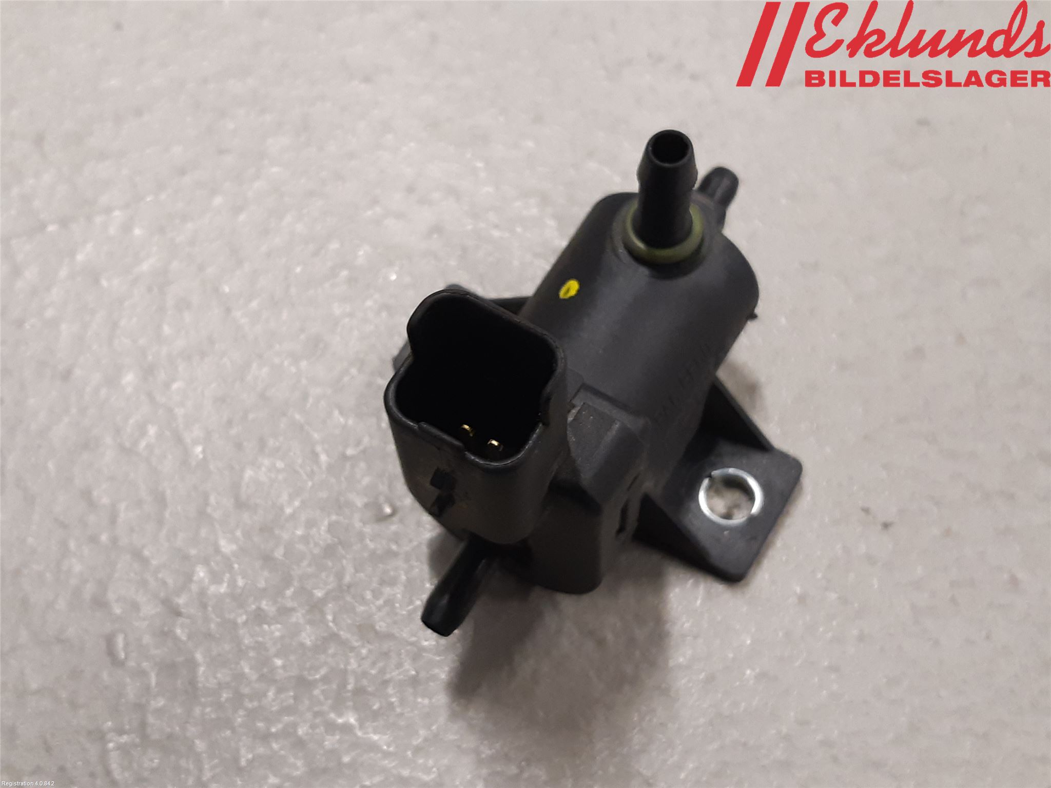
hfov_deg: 67.3
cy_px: 394
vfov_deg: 53.1
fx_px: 789
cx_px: 526
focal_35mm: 26
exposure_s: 1/50
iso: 160
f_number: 1.7
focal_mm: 3.93
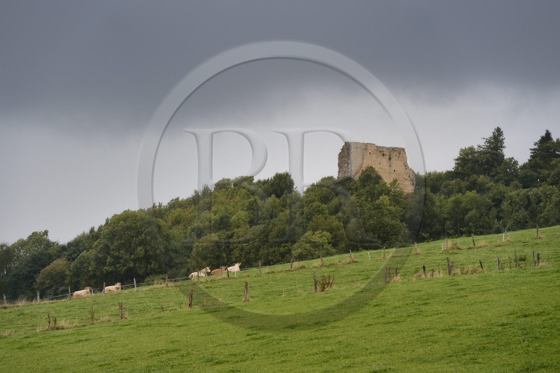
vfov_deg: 6.9
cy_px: 186
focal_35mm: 200
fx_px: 3110
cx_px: 280
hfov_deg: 10.3
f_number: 7.1
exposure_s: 1/160
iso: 400
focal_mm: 200
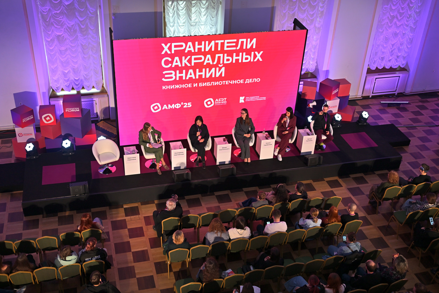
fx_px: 488
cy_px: 146
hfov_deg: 48.5
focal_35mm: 40
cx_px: 220
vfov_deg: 33.4
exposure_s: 1/160
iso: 500
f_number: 2.8
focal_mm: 40
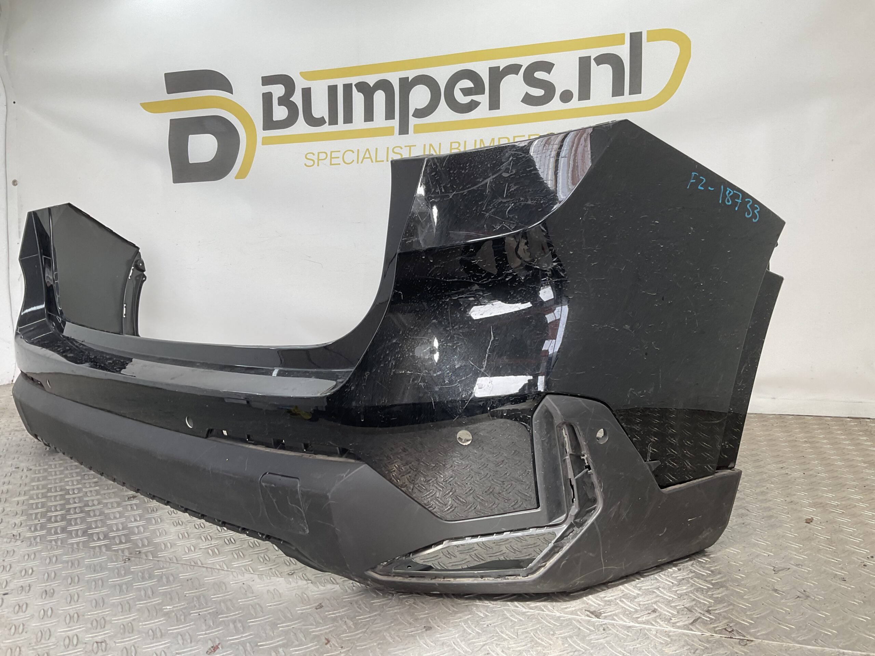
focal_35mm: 29
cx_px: 438
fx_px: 733
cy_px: 328
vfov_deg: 48.2
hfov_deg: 61.7
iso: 20
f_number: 1.8
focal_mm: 3
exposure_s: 1/120
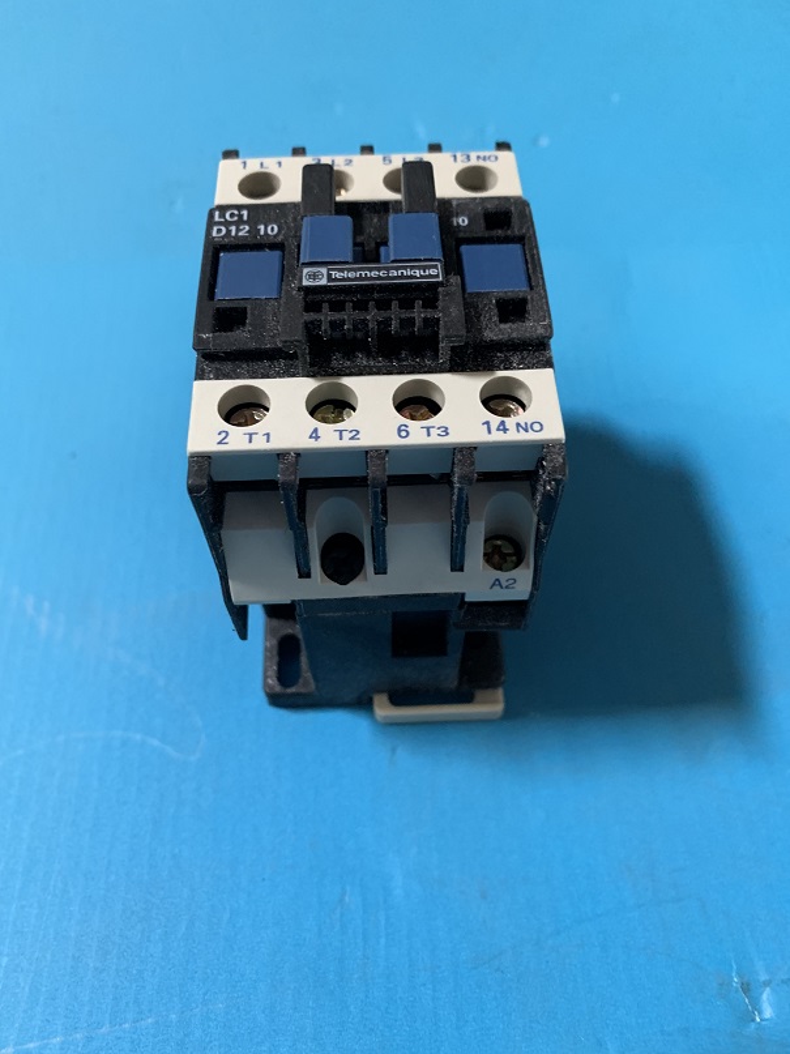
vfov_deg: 67.3
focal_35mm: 26
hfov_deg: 53.1
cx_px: 395
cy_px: 527
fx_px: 791
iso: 400
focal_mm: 4.25
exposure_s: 1/47
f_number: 1.8
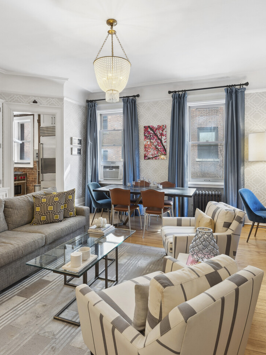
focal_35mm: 21
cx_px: 131
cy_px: 179
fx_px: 215
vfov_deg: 79.0
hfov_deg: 63.5
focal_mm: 14
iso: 200
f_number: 11
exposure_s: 1/2.5
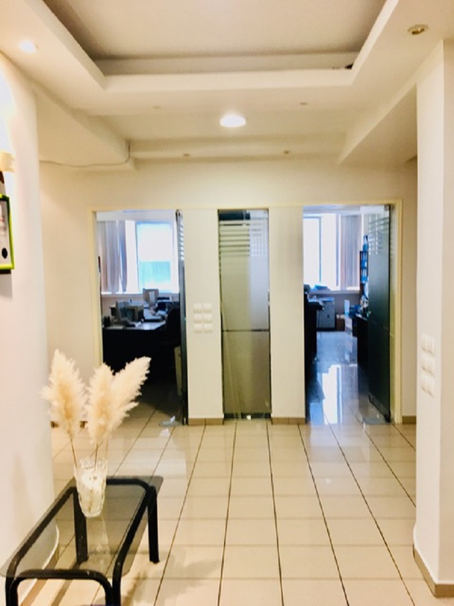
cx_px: 227
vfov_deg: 61.7
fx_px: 507
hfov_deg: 48.2
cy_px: 303
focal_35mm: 29
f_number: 2.2
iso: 100
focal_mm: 4.15
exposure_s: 1/33
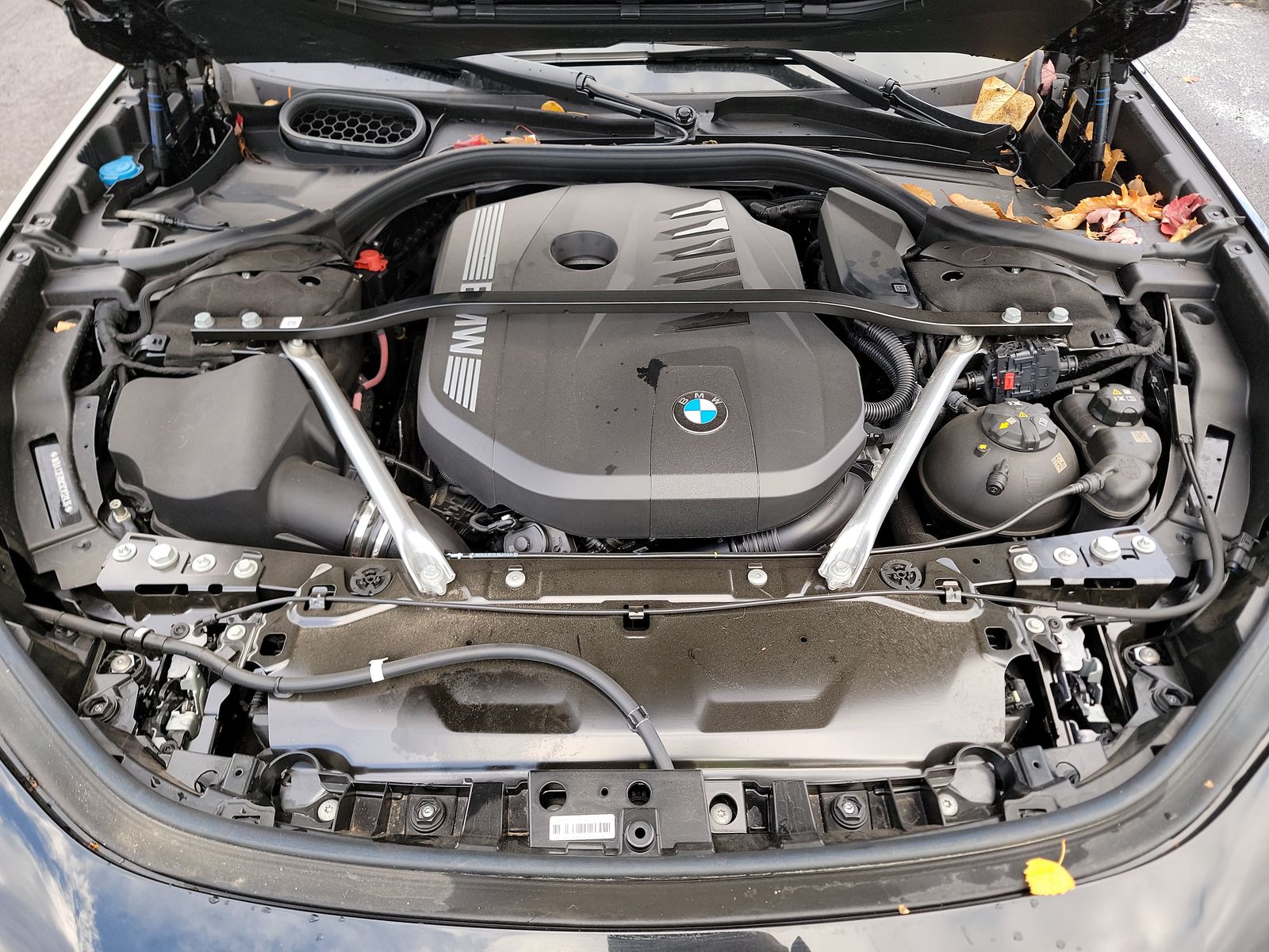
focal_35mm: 24
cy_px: 476
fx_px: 880
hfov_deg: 71.6
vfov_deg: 56.8
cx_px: 634
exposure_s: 1/59
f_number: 1.8
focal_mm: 6.7
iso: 69
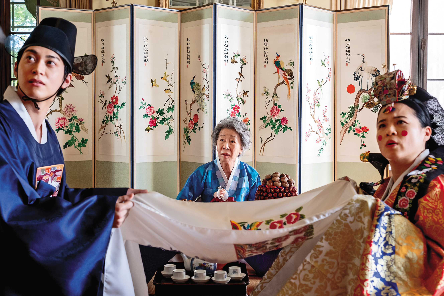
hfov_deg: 39.6
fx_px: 617
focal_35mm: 50
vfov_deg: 27.0
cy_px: 148
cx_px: 222
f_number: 4
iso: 500
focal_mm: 33
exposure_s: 1/80
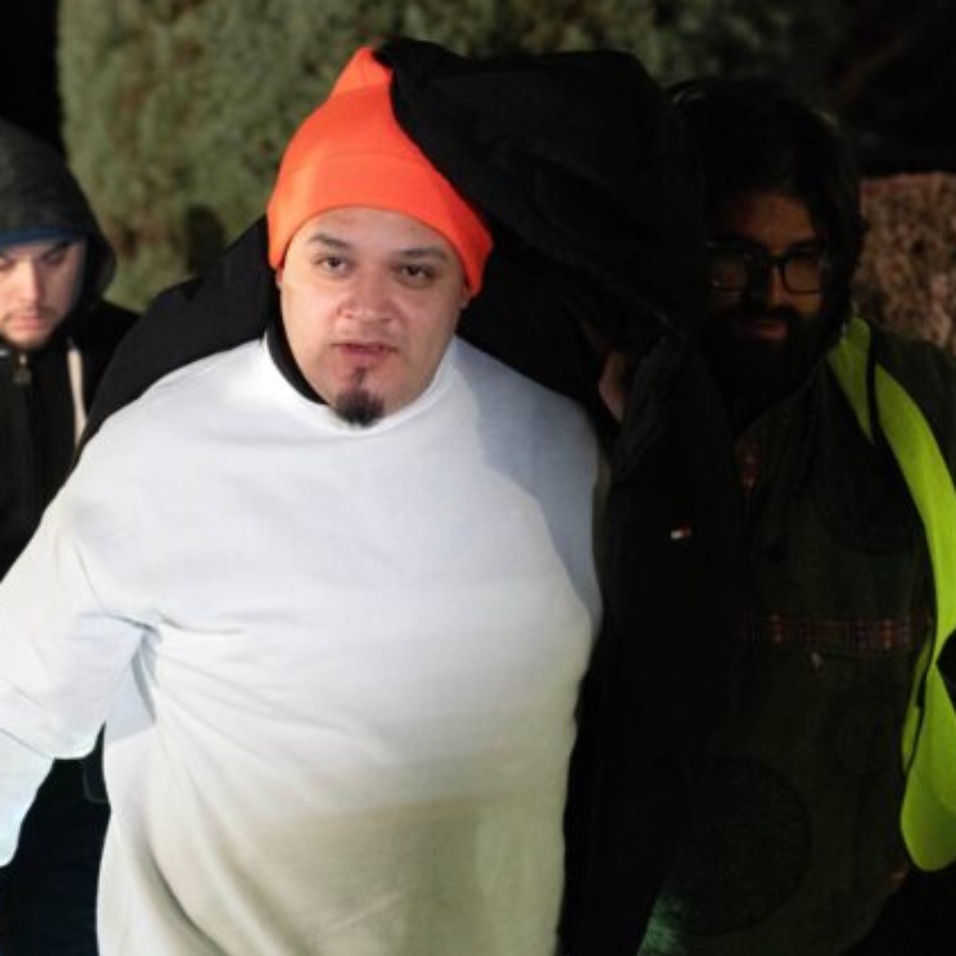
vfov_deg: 19.3
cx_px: 364
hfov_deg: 19.3
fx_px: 2812
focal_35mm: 90
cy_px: 476
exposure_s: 1/200
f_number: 3.5
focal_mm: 70
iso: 6400
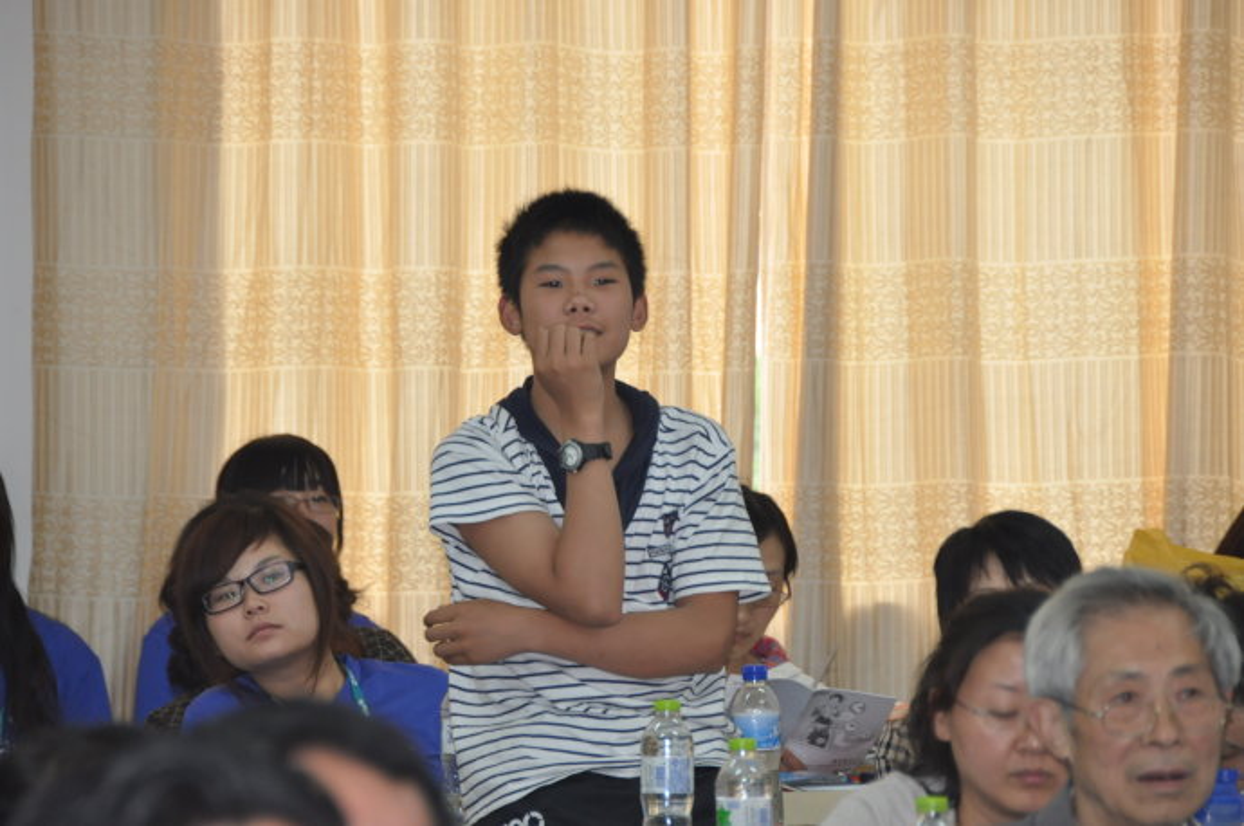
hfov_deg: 8.1
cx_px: 622
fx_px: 8799
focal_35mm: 255
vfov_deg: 5.4
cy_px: 413
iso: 800
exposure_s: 1/50
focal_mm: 170
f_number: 5.6
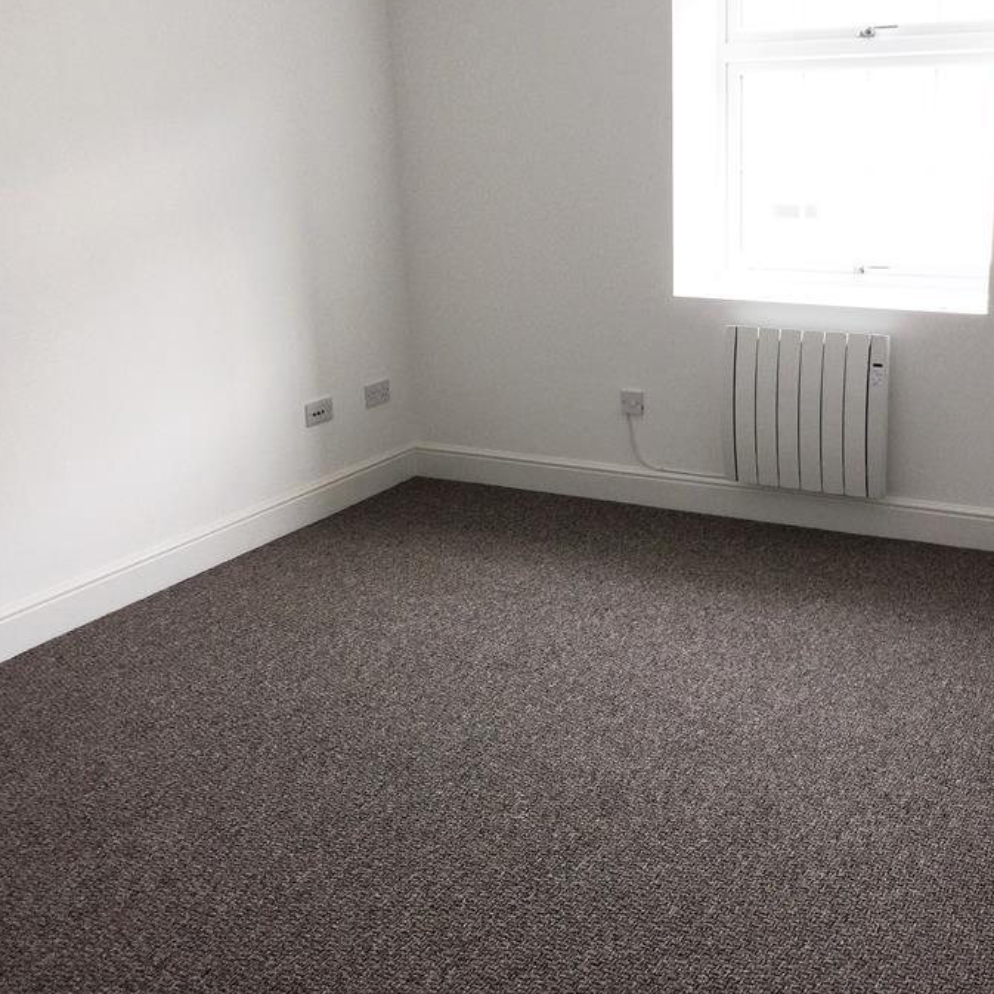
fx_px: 1267
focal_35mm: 39
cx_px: 628
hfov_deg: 42.5
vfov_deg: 42.8
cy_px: 436
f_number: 2.2
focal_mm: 4.15
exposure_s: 1/100
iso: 50
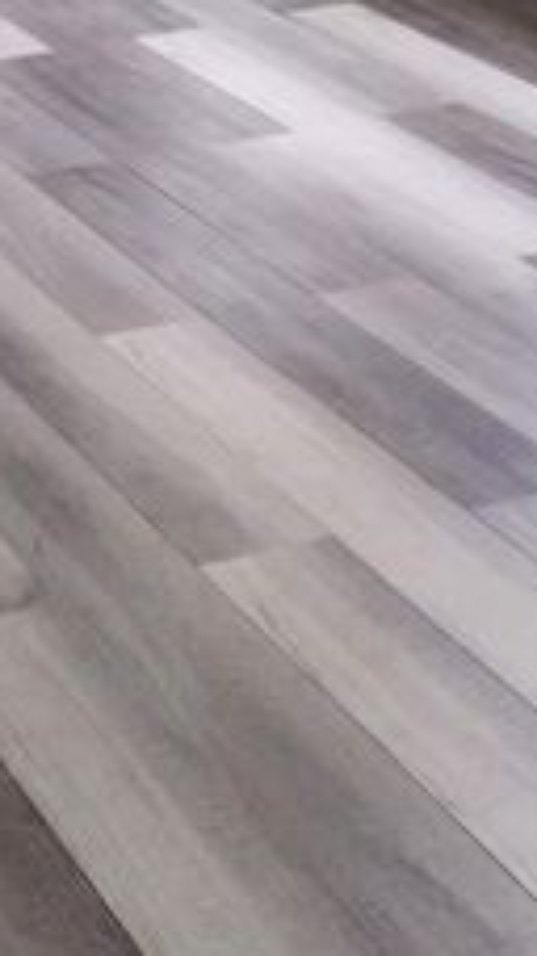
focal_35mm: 86
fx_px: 2180
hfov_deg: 13.3
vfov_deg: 23.0
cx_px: -264
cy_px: -153
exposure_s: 1/40
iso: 759
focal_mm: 4.71
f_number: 1.7
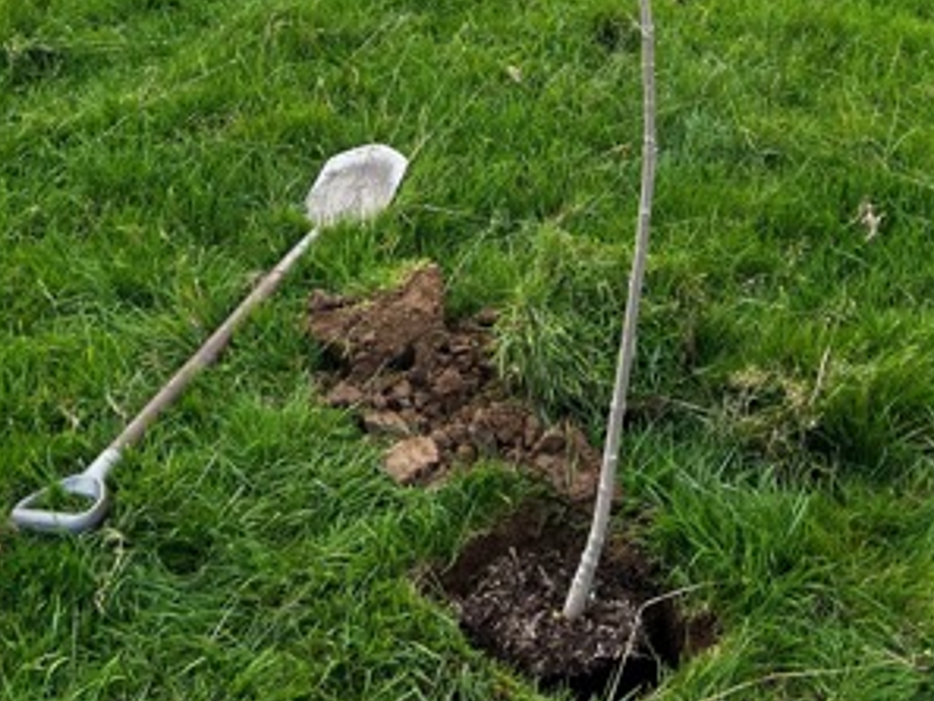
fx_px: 1566
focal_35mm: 58
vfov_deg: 22.9
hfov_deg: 33.2
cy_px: -171
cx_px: 498
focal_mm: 5.7
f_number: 1.5
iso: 50
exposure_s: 1/1361
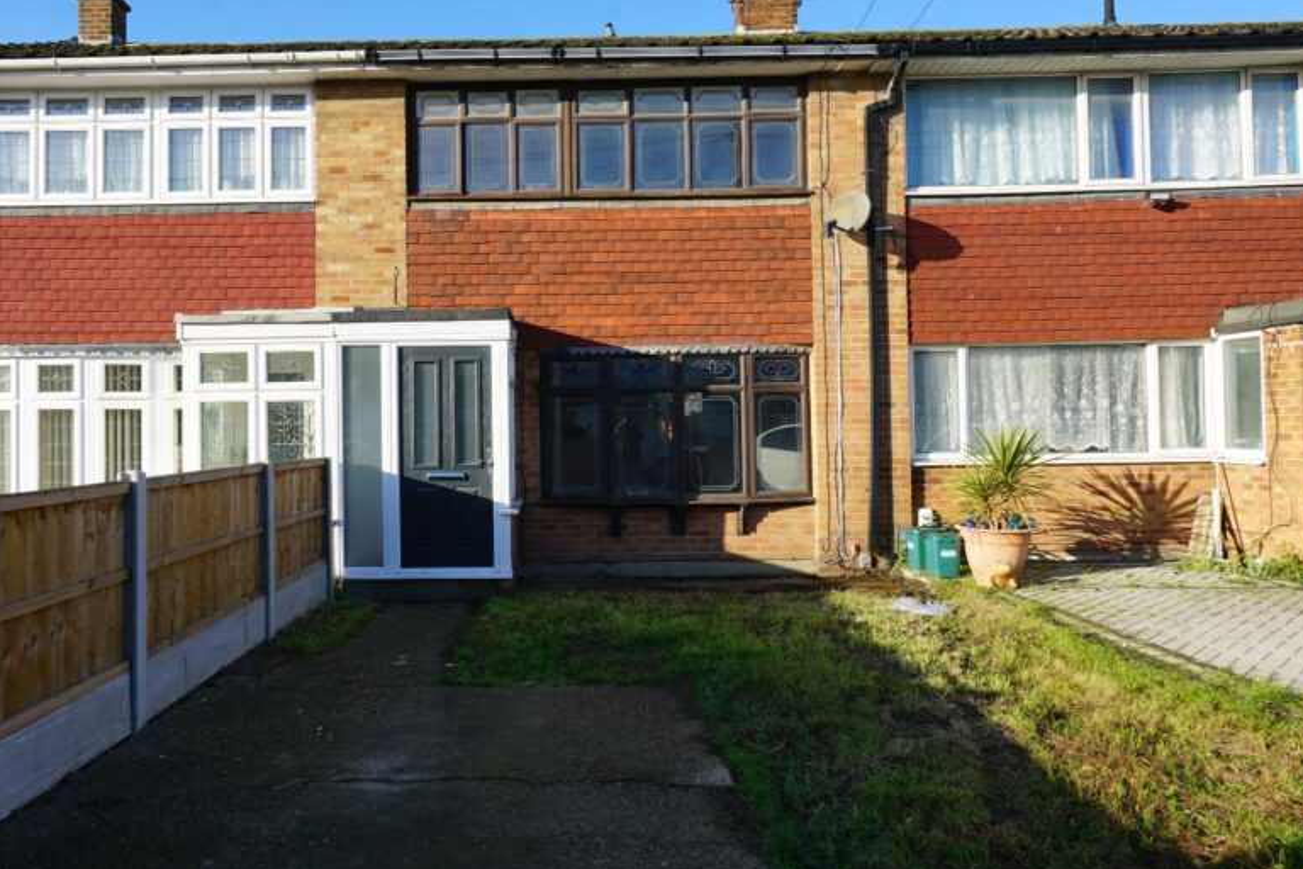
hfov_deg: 71.1
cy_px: 403
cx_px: 553
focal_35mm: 25
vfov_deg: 51.2
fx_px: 905
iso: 100
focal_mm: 16
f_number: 10
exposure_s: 1/80
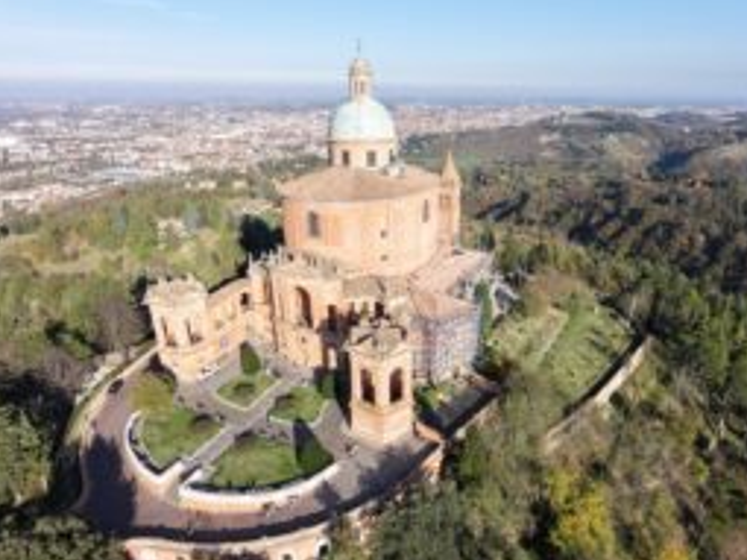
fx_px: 475
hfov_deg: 76.3
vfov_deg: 61.0
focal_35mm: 22
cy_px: 303
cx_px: 404
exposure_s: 1/1250
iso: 200
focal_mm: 3.05
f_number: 2.2
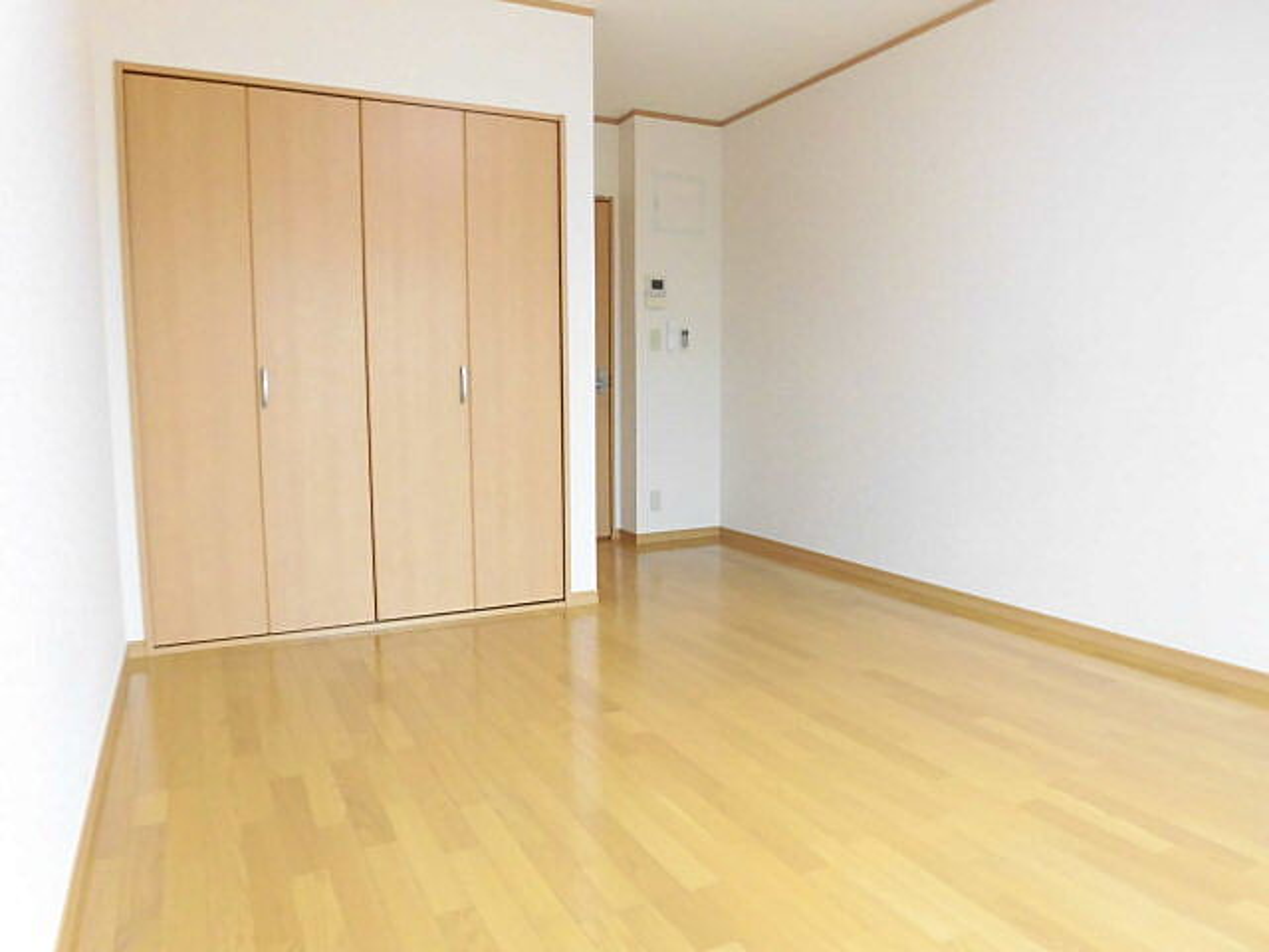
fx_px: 880
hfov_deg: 71.6
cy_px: 476
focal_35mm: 24
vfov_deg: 56.8
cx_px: 634
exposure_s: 1/30
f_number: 3.1
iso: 400
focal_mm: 4.3
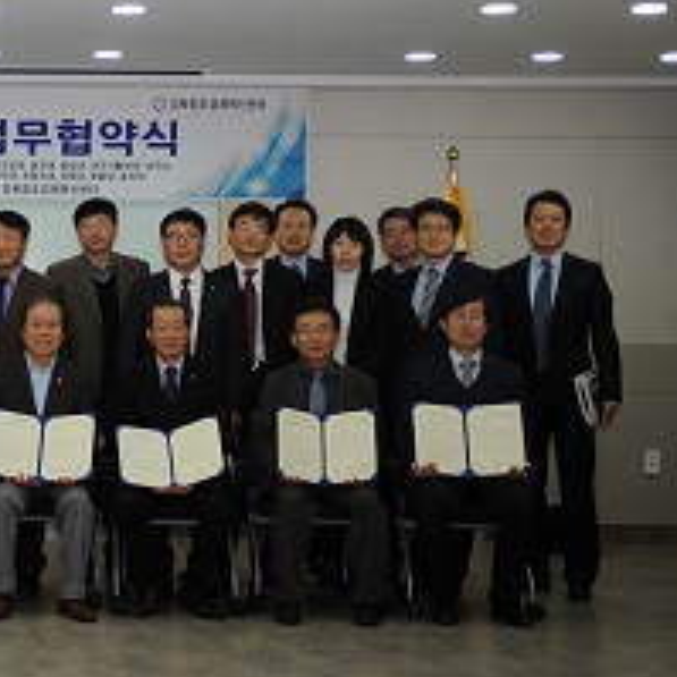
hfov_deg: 18.3
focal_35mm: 92
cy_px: 315
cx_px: -27
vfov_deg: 18.9
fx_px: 2036
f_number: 2.8
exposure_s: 1/100
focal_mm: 48
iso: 320
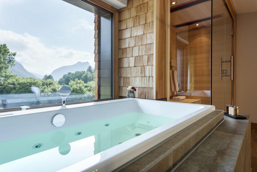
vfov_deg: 57.3
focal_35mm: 22
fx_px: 157
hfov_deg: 78.6
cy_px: 86
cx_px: 128
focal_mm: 22
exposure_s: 1/100
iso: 160
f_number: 13
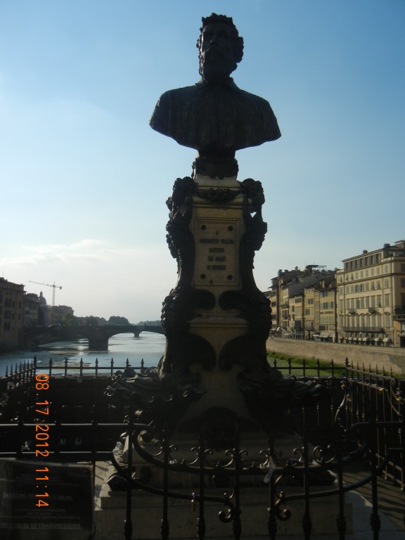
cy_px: 270
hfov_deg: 41.8
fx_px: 530
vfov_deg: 54.0
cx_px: 202
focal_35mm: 34
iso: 160
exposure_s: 1/743
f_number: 7.2
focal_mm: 6.2
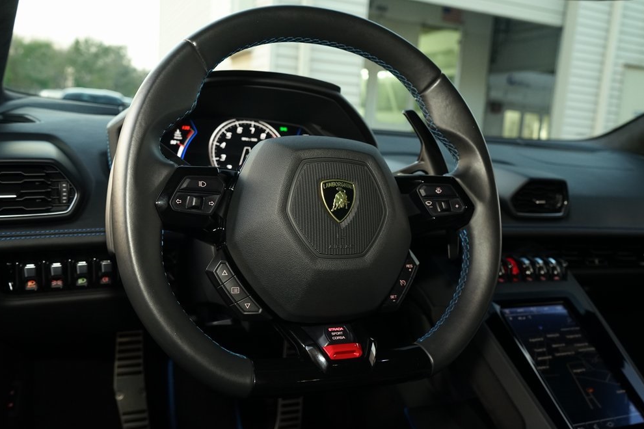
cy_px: 221
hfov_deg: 61.9
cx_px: 326
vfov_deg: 43.6
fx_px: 537
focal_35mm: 30
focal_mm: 29
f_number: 6.3
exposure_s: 1/30
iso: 1600
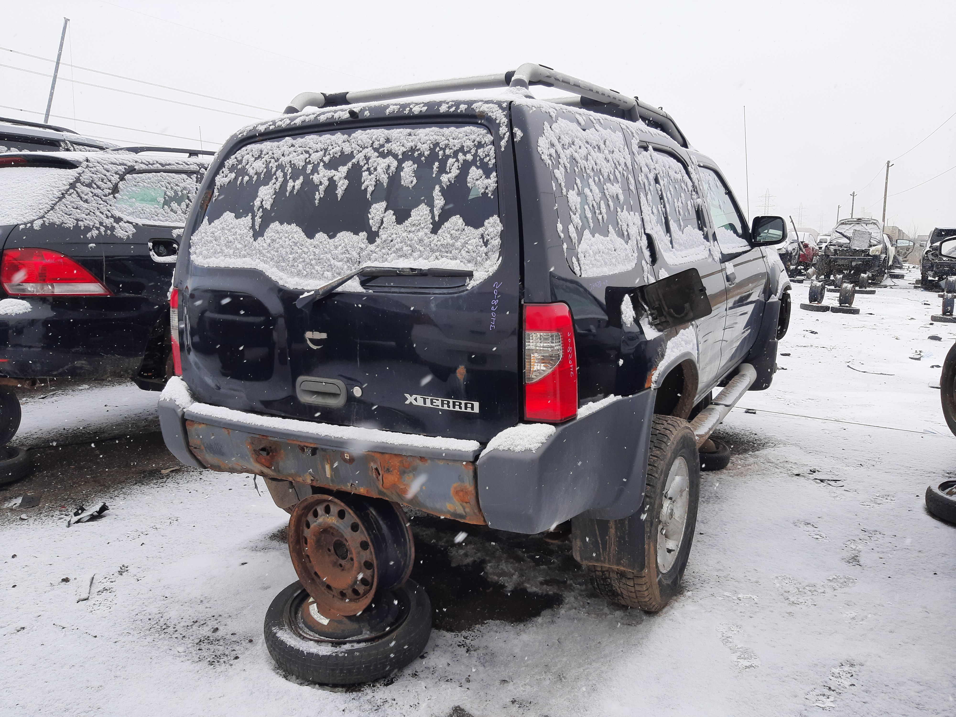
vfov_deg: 53.1
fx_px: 718
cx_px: 478
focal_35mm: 26
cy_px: 358
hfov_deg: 67.3
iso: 40
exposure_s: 1/305
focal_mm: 3.92
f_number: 1.7
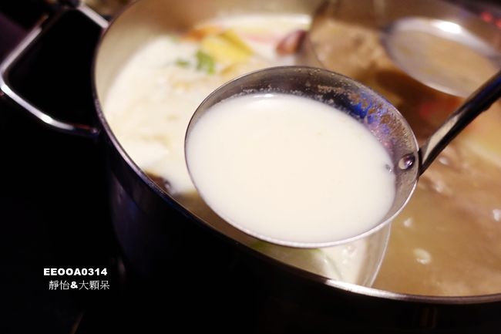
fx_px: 334
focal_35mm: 24
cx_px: 250
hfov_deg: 73.8
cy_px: 167
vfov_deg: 53.1
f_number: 1.8
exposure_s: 1/30
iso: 400
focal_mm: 8.8
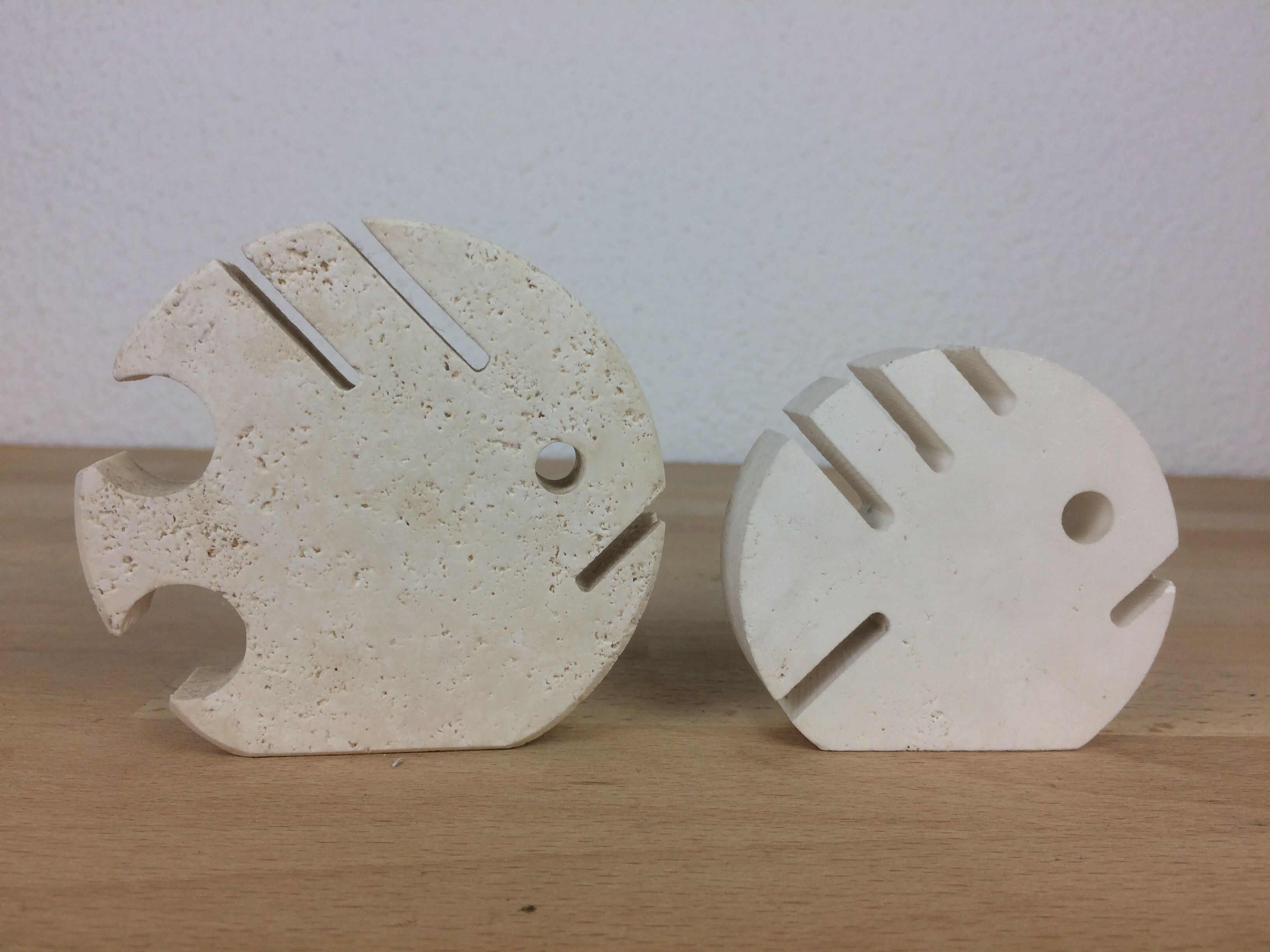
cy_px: 476
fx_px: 1064
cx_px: 635
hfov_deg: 61.7
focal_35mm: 29
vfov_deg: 48.2
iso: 32
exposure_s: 1/104
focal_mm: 4.15
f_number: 2.2
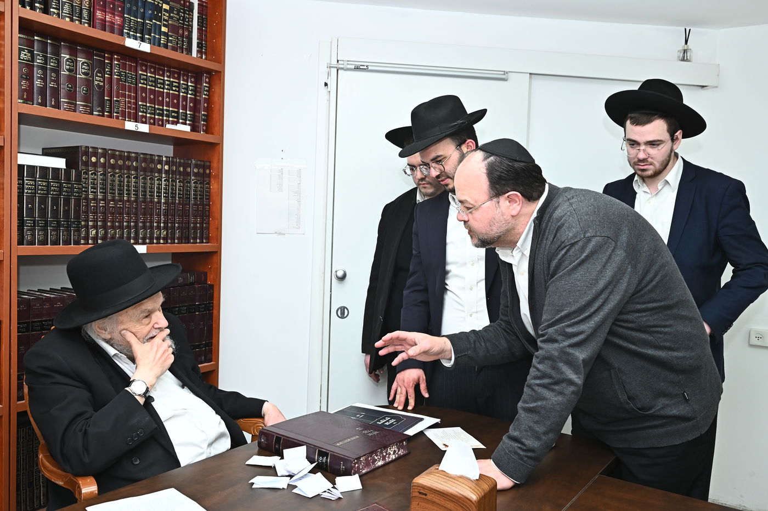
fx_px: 661
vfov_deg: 42.3
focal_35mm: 31
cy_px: 256
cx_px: 384
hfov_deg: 60.3
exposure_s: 1/200
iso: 1250
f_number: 7.1
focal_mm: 31
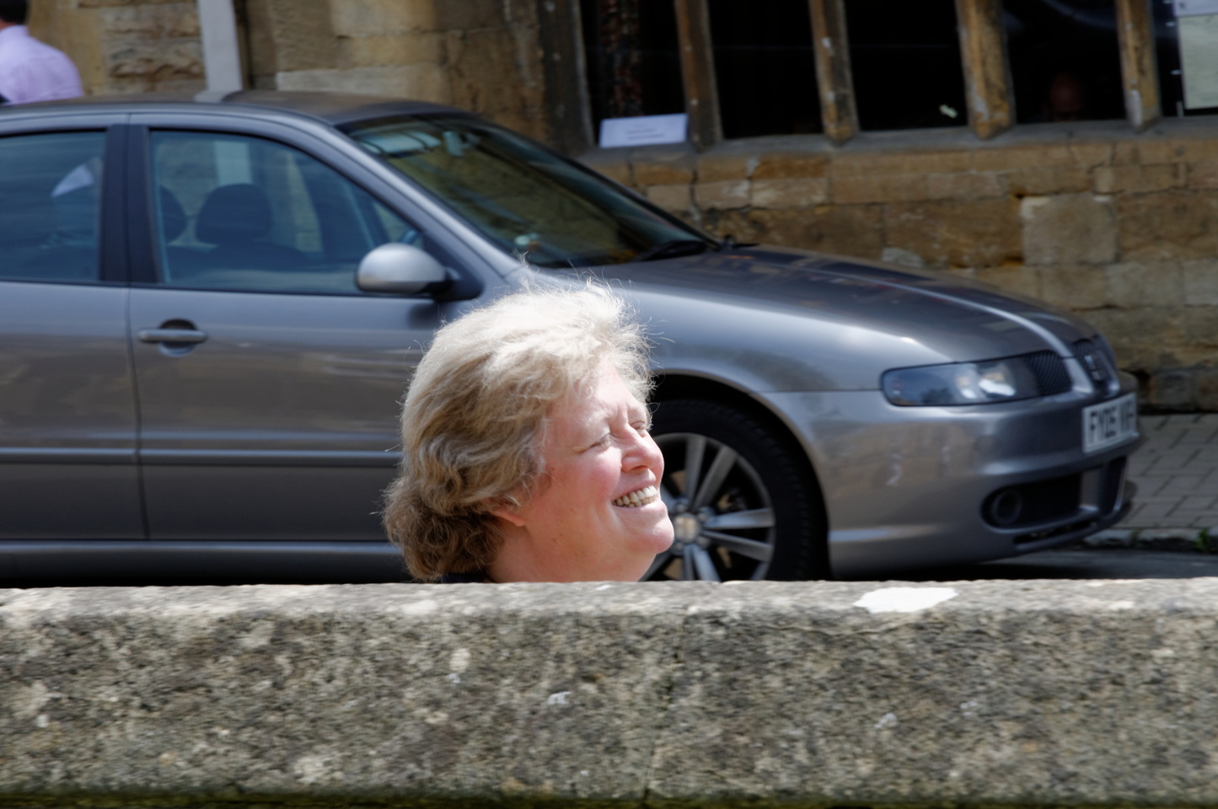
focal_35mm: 128
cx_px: 609
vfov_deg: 10.7
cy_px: 404
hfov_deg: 16.1
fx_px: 4309
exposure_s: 1/100
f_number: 11
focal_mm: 85
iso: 200
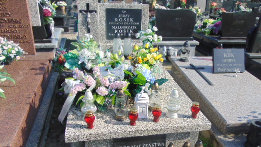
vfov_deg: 36.5
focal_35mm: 32
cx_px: 144
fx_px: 221
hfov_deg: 60.9
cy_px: 86
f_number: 3
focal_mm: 4.5
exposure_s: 1/1000
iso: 80
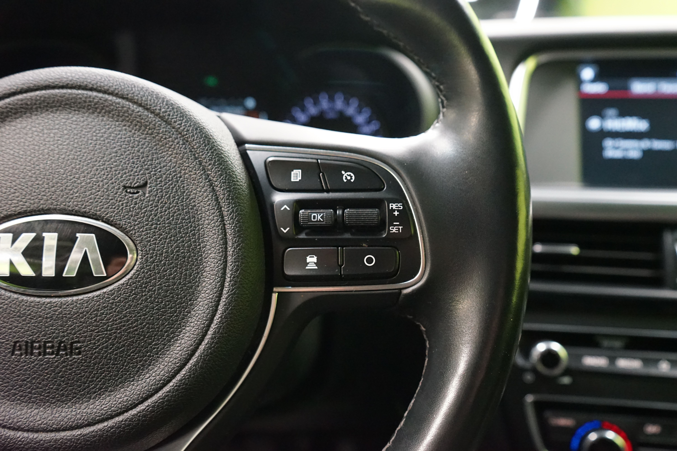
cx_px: 338
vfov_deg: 46.4
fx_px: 527
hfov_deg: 65.5
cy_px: 226
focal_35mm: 28
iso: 6400
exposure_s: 1/40
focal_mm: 28
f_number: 5
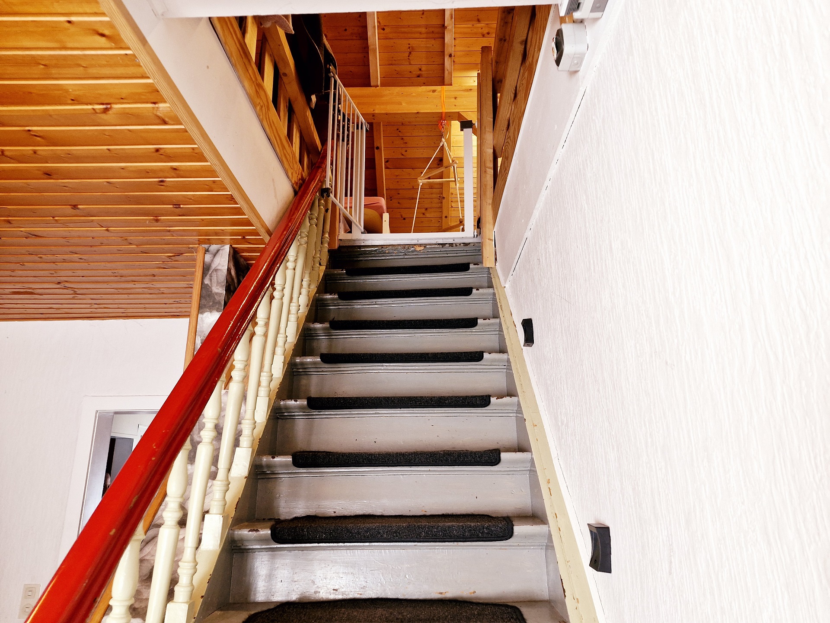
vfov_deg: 58.9
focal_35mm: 23
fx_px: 551
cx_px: 415
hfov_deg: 73.9
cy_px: 312
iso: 250
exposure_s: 1/100
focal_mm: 5.54
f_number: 1.8
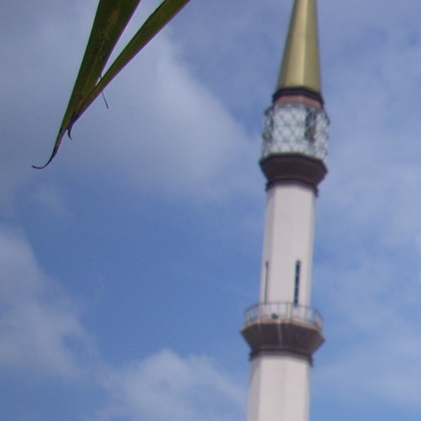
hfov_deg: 16.4
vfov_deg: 17.3
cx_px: 597
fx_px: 1348
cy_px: 440
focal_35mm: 98
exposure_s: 1/594
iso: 64
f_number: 5.6
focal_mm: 6.2
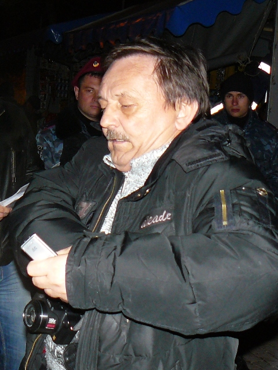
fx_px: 385
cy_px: 185
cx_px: 139
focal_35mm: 36
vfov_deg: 51.4
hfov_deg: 39.7
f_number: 2.8
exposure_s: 1/30
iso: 200
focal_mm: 6
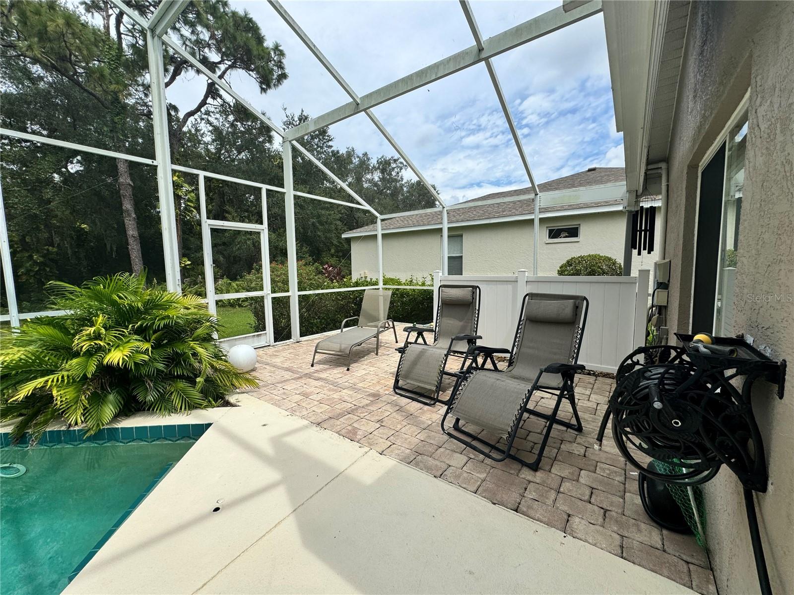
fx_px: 321
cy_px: 298
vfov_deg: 85.7
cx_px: 397
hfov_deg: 102.1
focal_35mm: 14
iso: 50
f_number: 2.2
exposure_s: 1/1160
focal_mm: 2.22
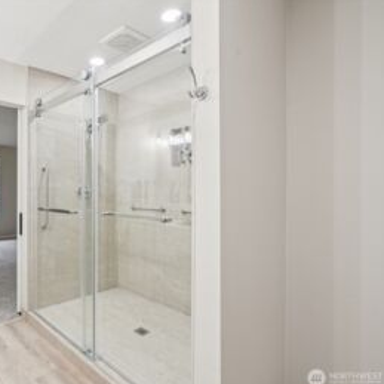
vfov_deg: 72.1
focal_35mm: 21
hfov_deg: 67.6
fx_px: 264
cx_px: 96
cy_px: 193
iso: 400
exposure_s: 1/20
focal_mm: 16
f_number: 8
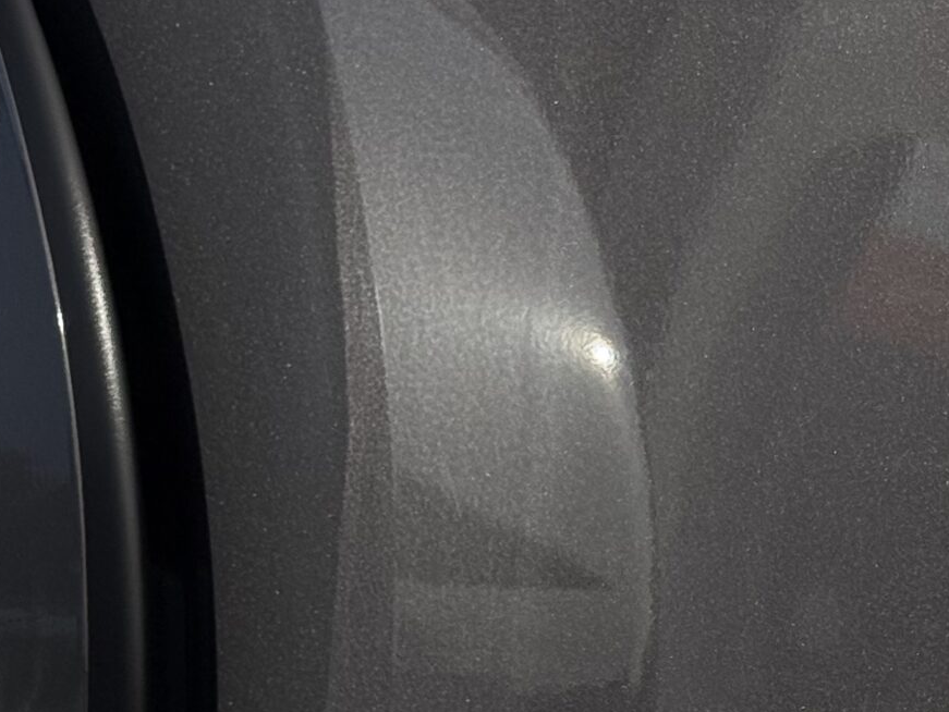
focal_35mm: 141
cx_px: 646
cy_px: 812
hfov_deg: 14.0
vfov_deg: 10.4
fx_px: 3867
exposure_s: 1/3378
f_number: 1.78
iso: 64
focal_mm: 6.76
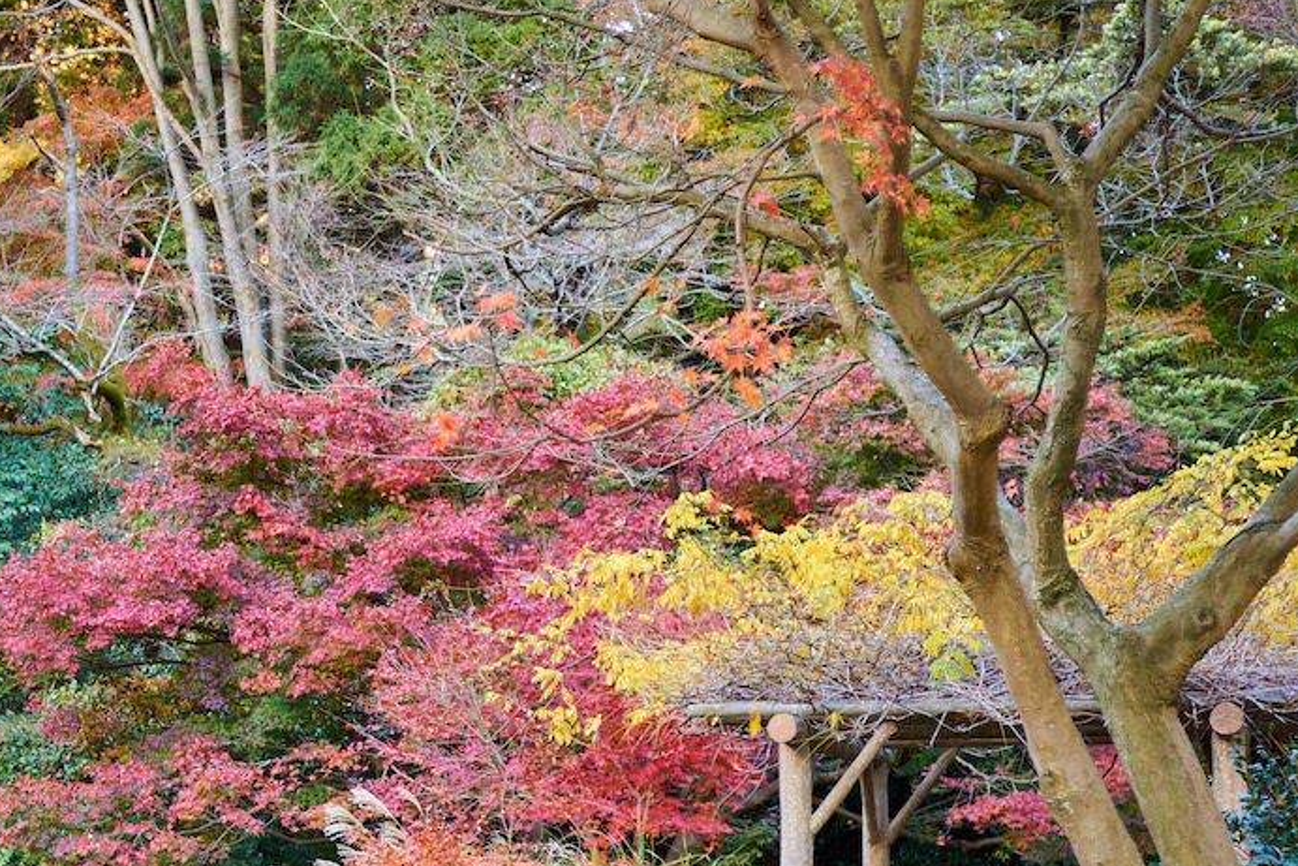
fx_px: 2741
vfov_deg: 17.9
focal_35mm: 76
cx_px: 60
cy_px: 633
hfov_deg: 25.6
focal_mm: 35
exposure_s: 1/40
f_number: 2.8
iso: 100
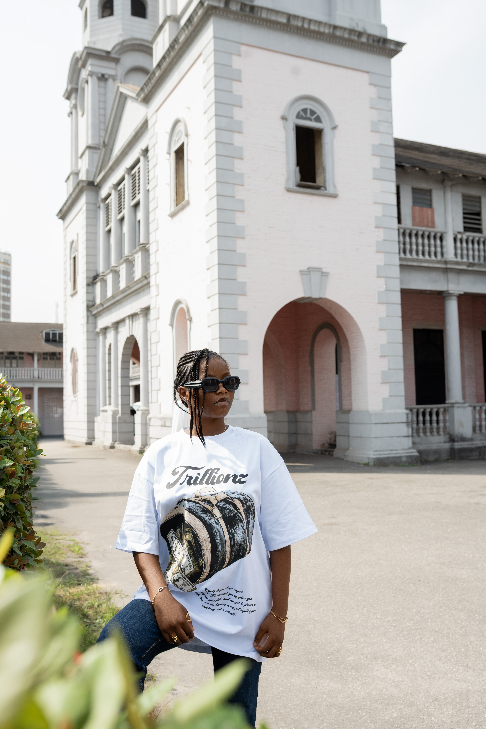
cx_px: 243
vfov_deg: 54.4
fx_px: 709
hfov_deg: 37.9
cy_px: 364
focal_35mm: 35
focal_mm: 35
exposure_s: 1/320
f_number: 5.6
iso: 200
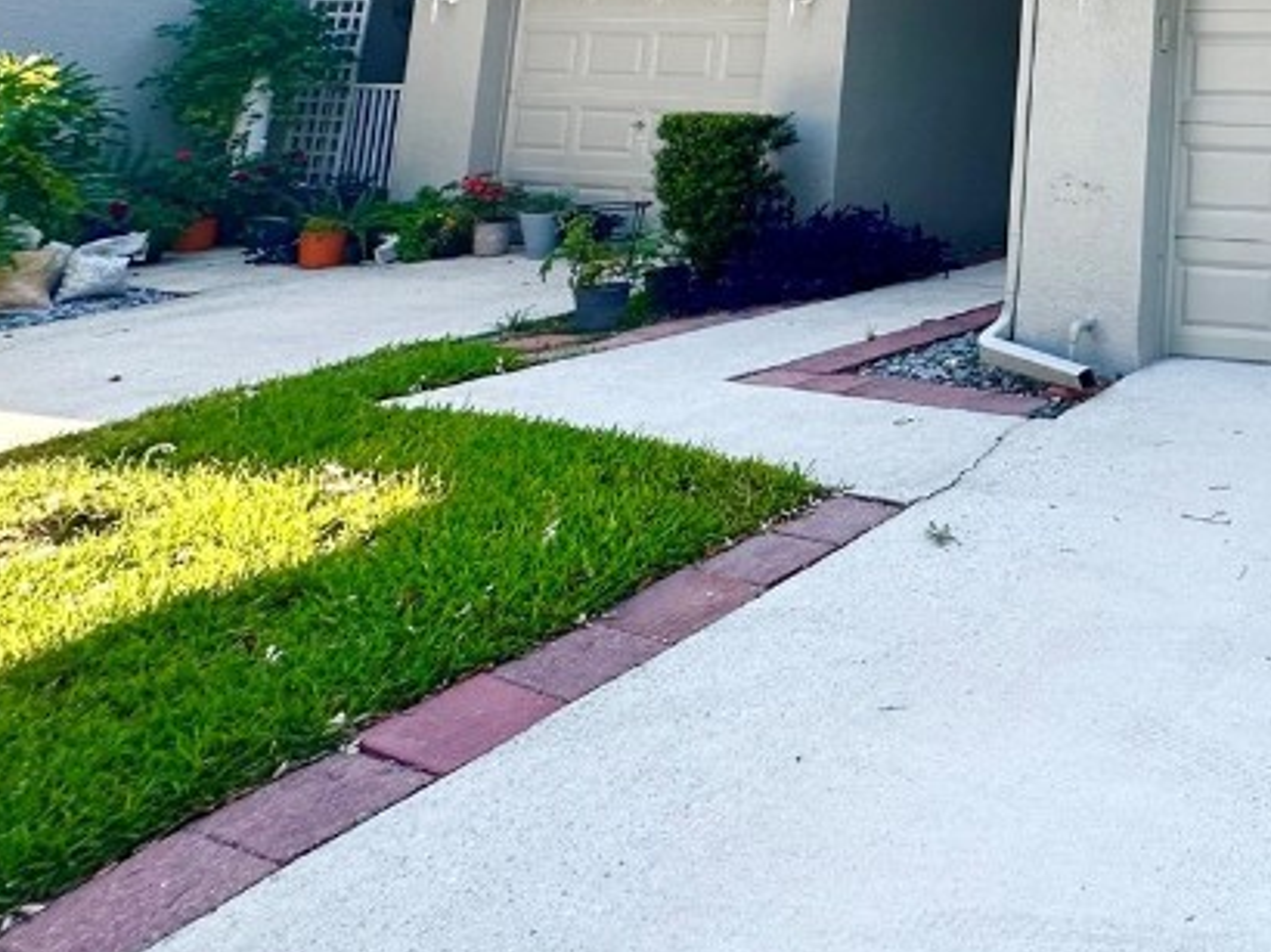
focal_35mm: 35
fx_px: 1284
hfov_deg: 40.6
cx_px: 1448
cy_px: -118
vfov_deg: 34.5
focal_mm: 2.22
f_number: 2.2
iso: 40
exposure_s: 1/306
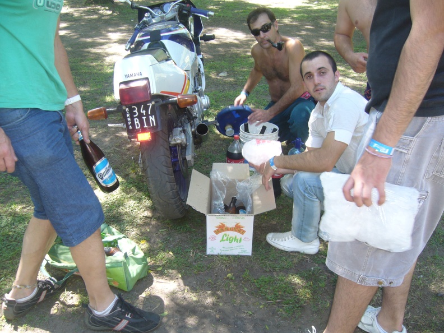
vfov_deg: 40.7
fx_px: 449
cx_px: 222
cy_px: 166
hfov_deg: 52.6
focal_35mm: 35
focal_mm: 5.8
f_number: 2.8
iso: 80
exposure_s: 1/40
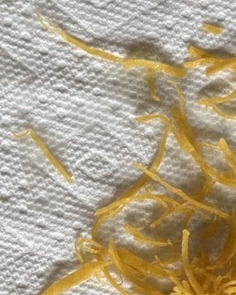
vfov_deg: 15.6
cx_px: 273
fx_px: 1030
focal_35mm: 118
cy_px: 367
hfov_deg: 12.8
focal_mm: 6.76
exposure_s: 1/125
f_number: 1.78
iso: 64
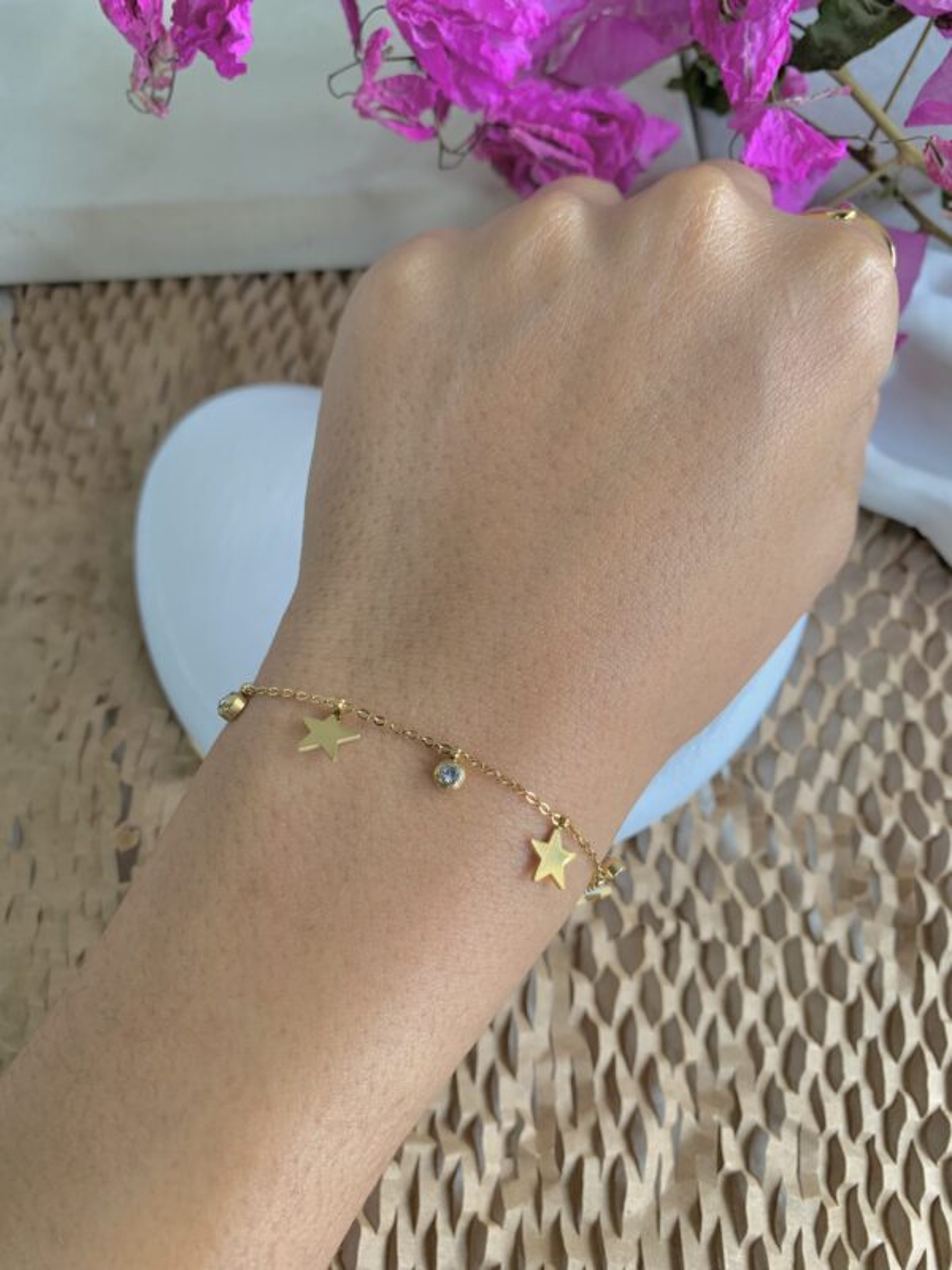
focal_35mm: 26
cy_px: 635
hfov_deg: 53.1
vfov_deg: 67.3
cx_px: 476
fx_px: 953
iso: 80
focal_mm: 4.25
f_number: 1.8
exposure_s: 1/100
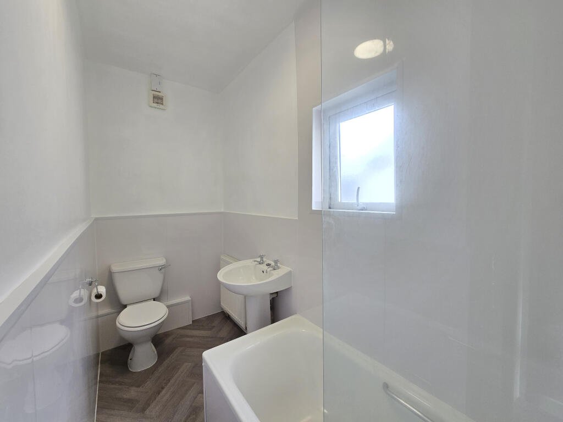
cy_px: 211
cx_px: 282
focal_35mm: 13
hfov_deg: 106.2
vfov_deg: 89.9
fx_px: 211
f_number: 2.2
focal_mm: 2.2
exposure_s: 1/100
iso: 80
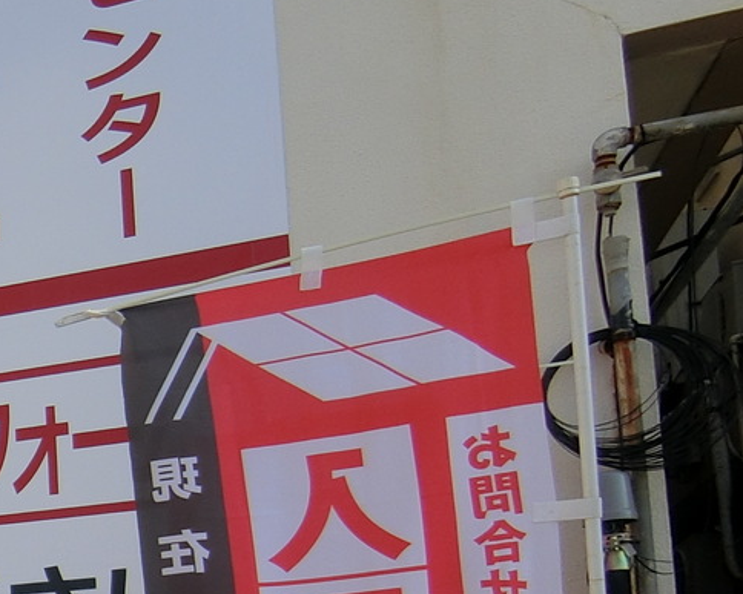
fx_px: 1363
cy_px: 712
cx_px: -486
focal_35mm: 62
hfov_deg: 22.4
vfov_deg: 22.6
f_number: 6.9
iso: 80
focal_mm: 4.06
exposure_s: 1/200
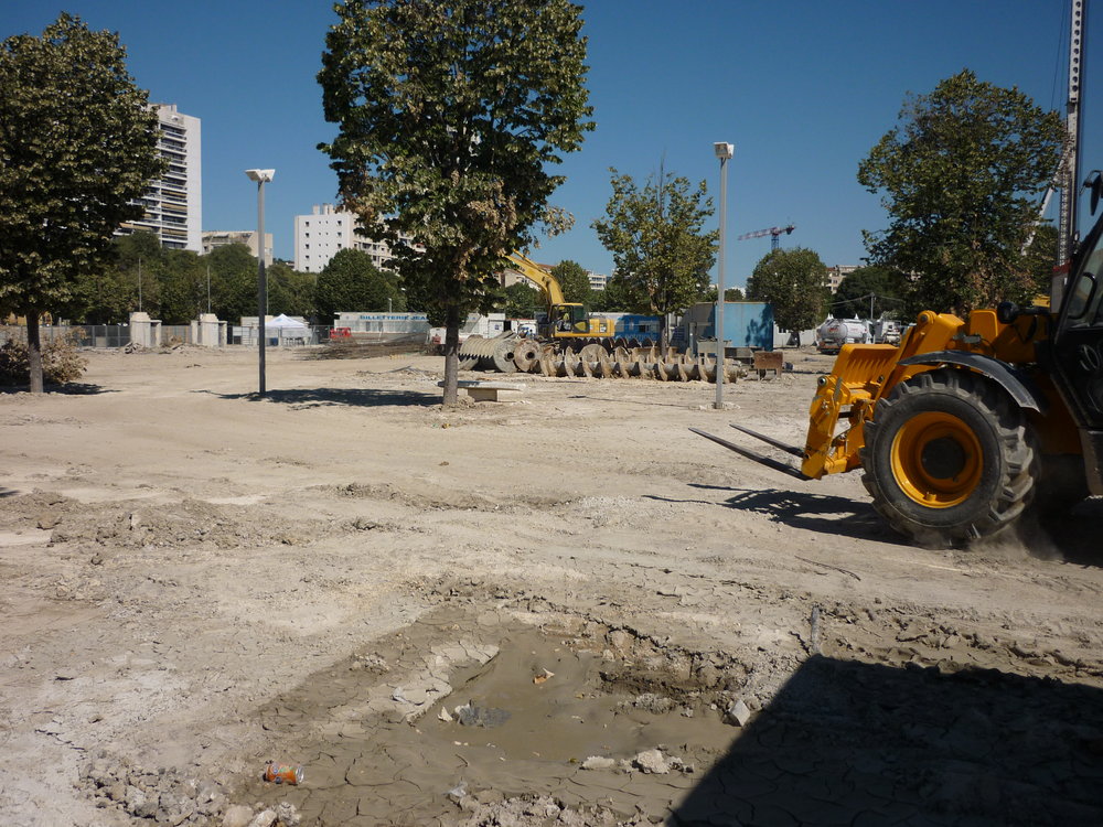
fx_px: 1052
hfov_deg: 55.4
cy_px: 414
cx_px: 552
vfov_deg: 42.9
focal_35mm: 33
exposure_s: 1/400
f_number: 8
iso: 80
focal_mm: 5.5
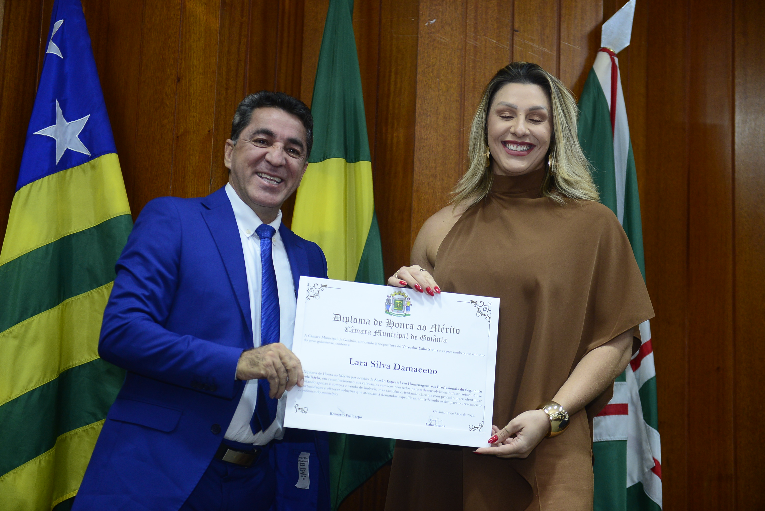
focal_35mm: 62
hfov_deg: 32.4
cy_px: 256
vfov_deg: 21.9
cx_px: 382
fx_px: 1318
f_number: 4
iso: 1600
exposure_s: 1/125
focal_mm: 62
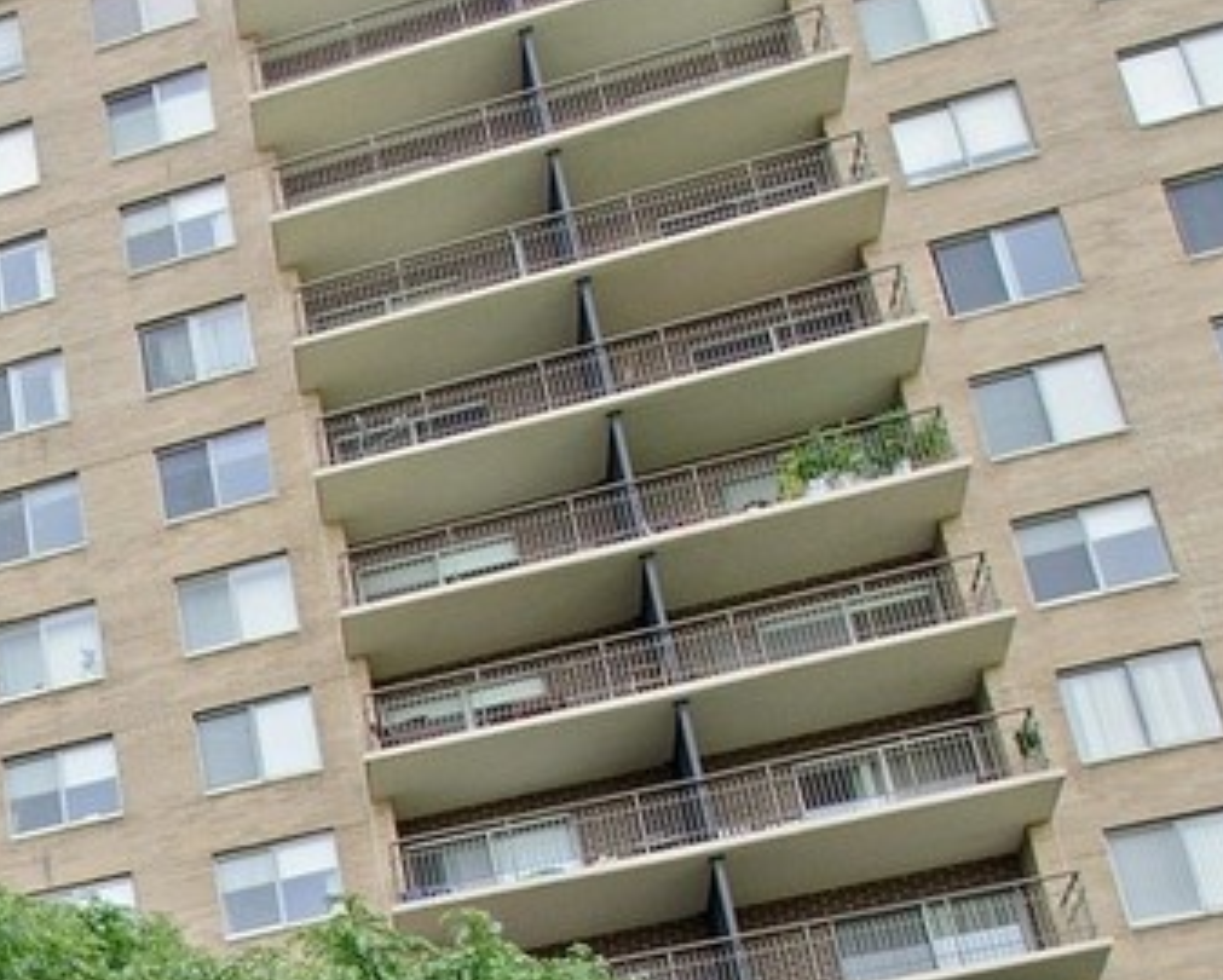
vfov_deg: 20.1
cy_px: 1361
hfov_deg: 23.6
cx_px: -488
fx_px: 2463
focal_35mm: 68
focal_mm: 10
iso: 200
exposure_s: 1/50
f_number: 9
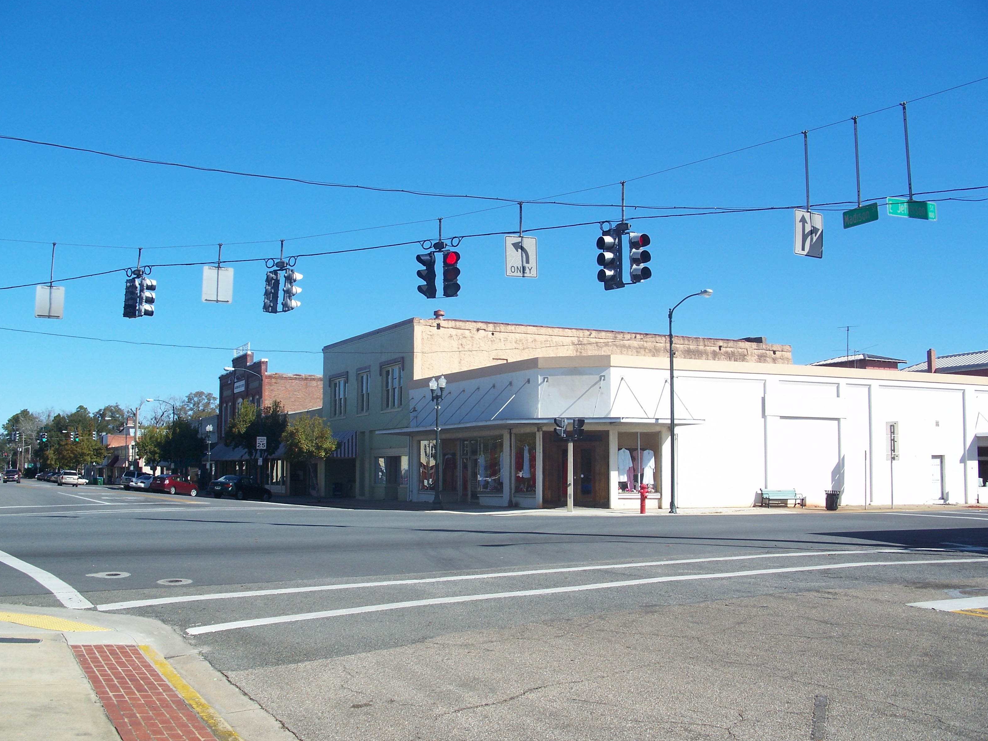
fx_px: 1085
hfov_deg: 49.0
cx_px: 484
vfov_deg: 37.7
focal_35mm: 38
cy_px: 366
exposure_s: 1/500
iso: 64
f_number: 4
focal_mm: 7.8
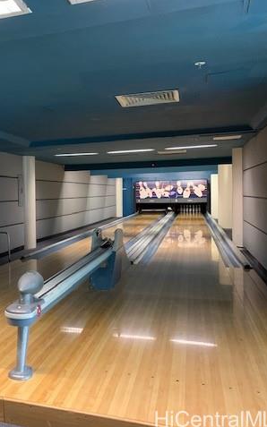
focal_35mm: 37
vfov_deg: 52.8
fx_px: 431
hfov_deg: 31.8
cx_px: 0
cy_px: 213
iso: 400
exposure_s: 1/30
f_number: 1.8
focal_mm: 4.25
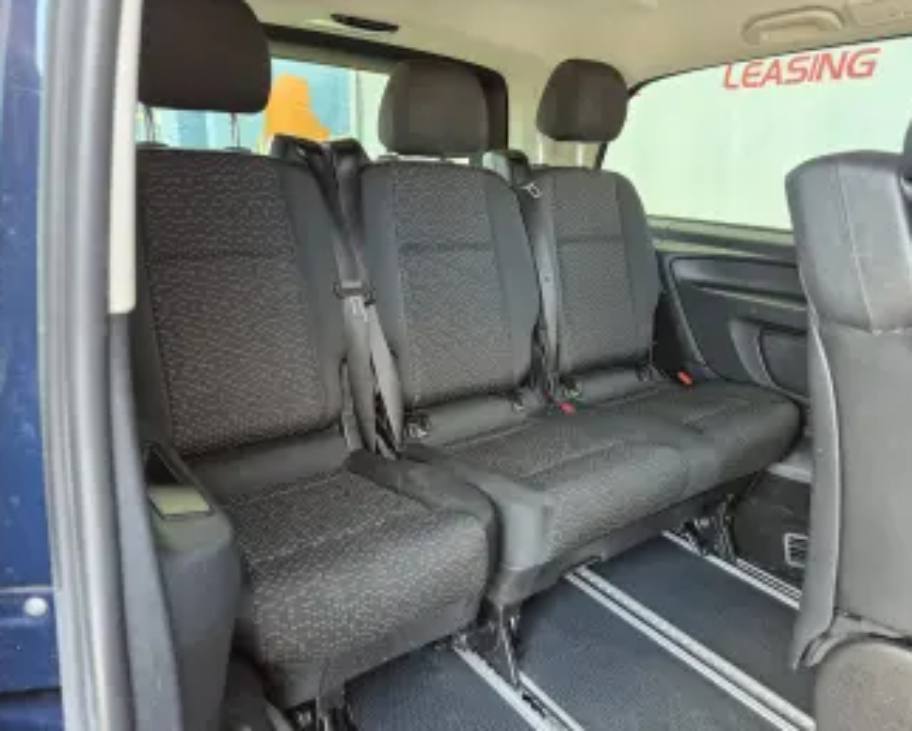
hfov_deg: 68.0
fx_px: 675
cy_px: 367
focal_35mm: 25
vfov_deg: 56.9
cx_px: 488
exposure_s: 1/100
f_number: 1.8
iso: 250
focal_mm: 5.4
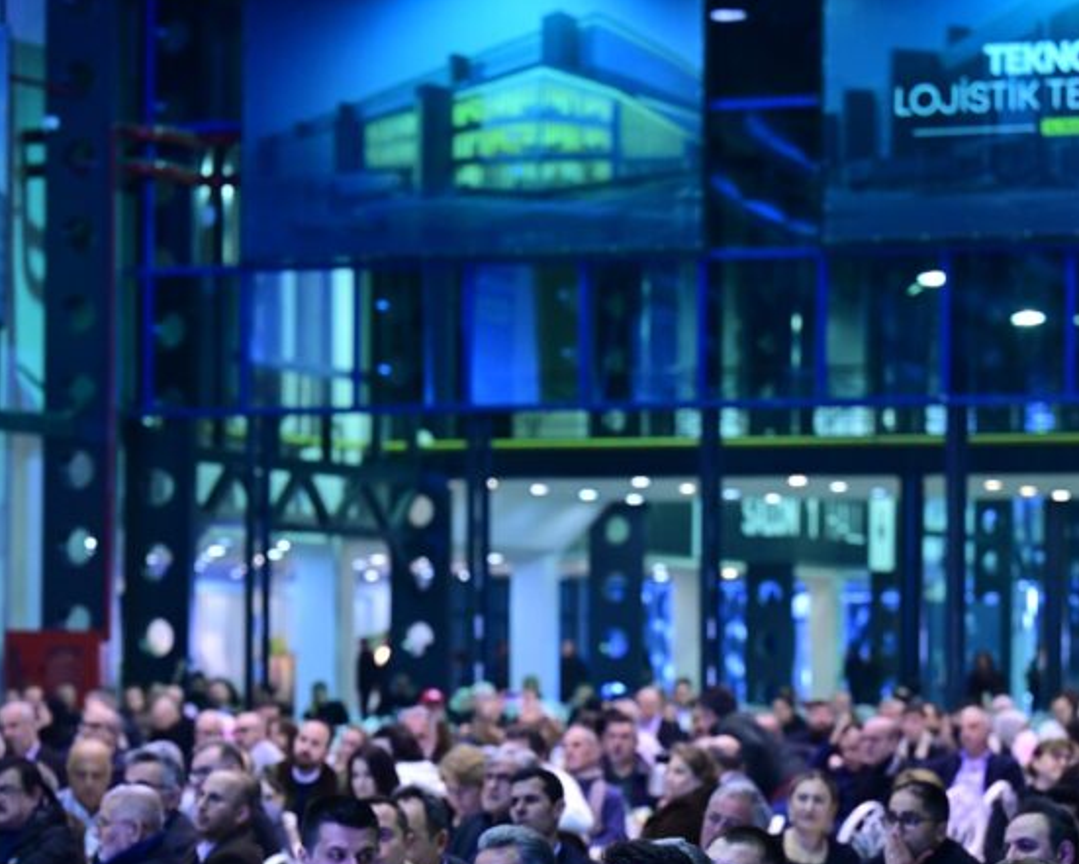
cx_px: 523
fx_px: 3897
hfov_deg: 15.8
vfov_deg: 12.6
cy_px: 648
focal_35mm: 122
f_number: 3.2
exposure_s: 1/100
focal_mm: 70
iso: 2500
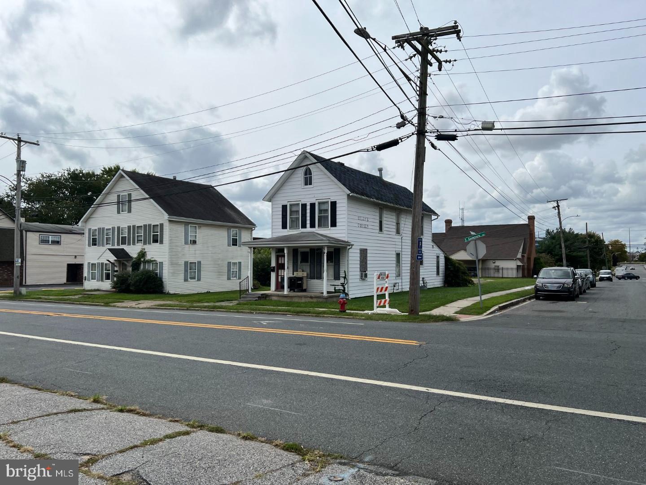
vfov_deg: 53.1
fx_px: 485
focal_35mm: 26
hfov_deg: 67.3
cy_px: 242
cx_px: 323
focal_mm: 5.7
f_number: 1.5
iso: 50
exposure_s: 1/8696
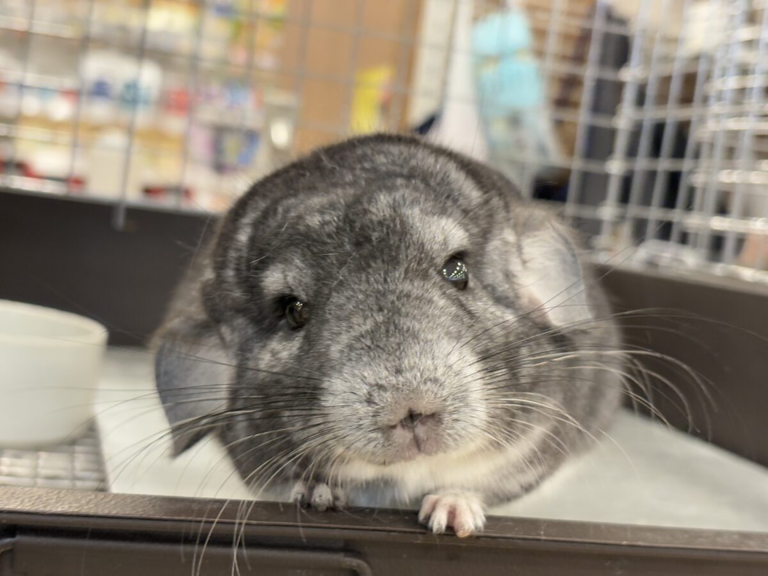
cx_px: 384
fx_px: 1154
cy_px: 288
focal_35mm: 52
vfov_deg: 28.0
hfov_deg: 36.8
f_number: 1.6
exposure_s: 1/33
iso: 100
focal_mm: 5.96
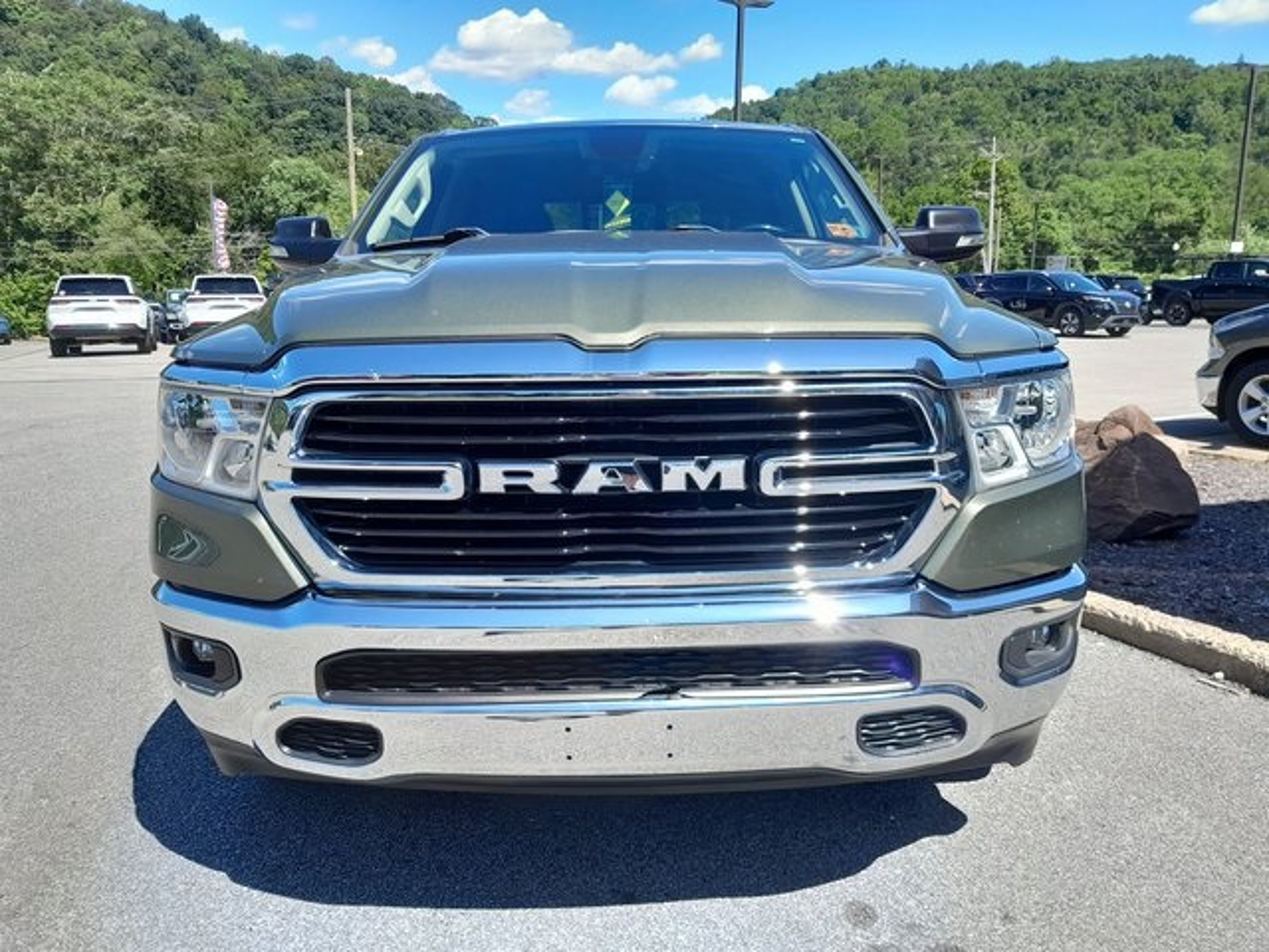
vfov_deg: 51.4
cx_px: 634
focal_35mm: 27
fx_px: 990
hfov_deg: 65.3
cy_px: 476
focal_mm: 4
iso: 40
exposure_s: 1/224
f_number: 1.8
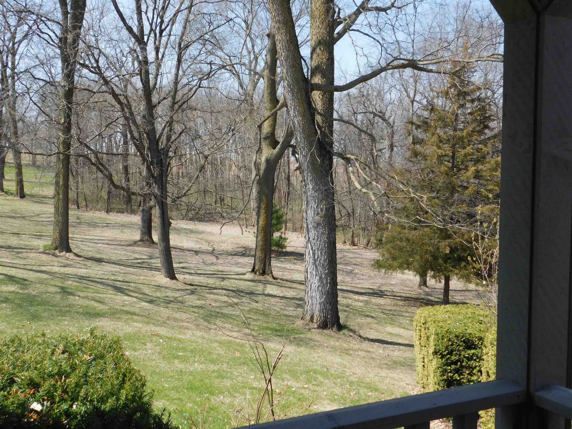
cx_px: 286
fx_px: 595
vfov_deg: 39.7
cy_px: 214
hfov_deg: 51.4
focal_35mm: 36
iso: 125
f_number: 3.5
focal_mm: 6.3
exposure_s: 1/640
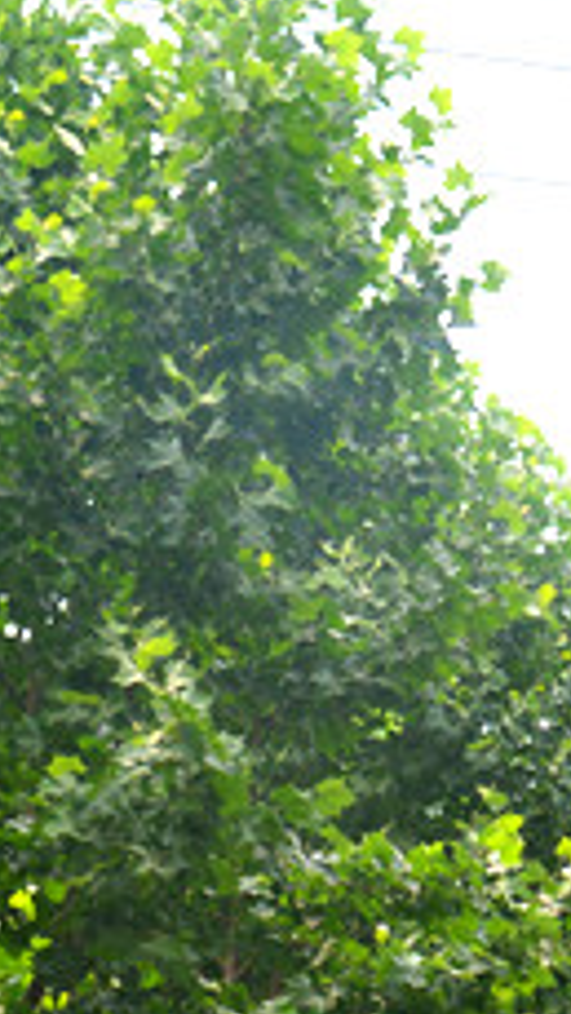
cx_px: 664
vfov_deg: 17.8
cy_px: 1074
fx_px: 3146
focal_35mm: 117
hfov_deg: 10.2
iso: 100
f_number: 6.3
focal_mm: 32
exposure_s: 1/160
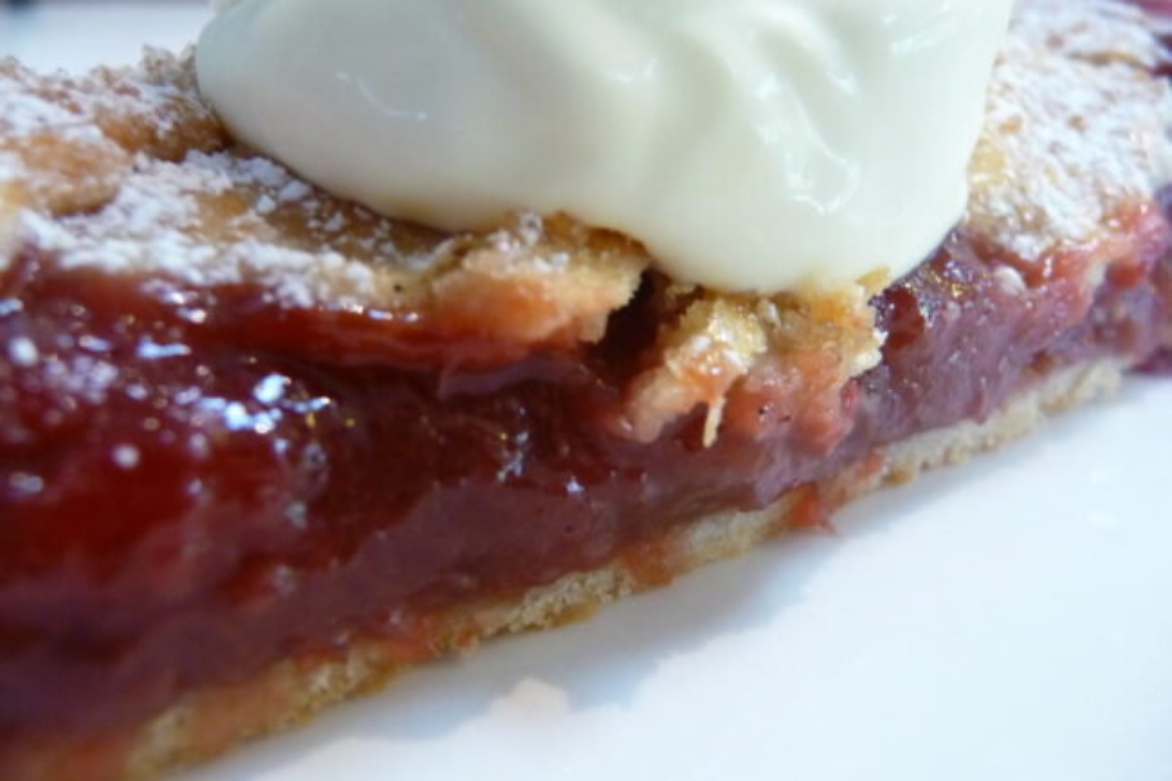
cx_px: 586
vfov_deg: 44.9
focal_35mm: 29
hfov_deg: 63.7
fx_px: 944
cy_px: 390
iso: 400
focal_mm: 4.7
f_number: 3.3
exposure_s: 1/20
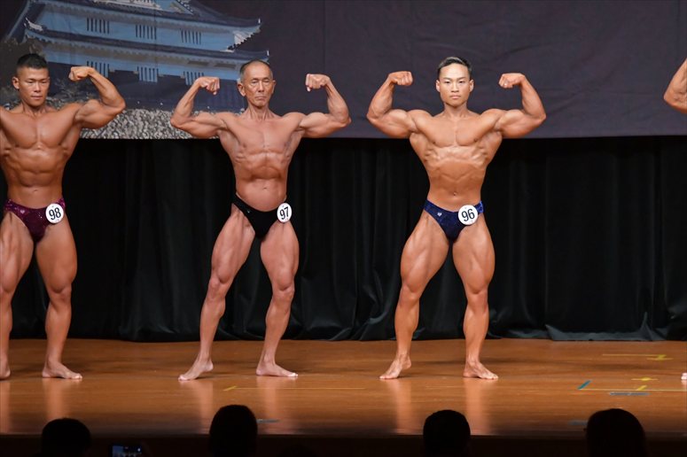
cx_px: 344
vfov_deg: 5.4
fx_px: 4864
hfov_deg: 8.1
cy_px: 228
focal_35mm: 255
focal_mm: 170
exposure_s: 1/400
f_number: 5.6
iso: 5000
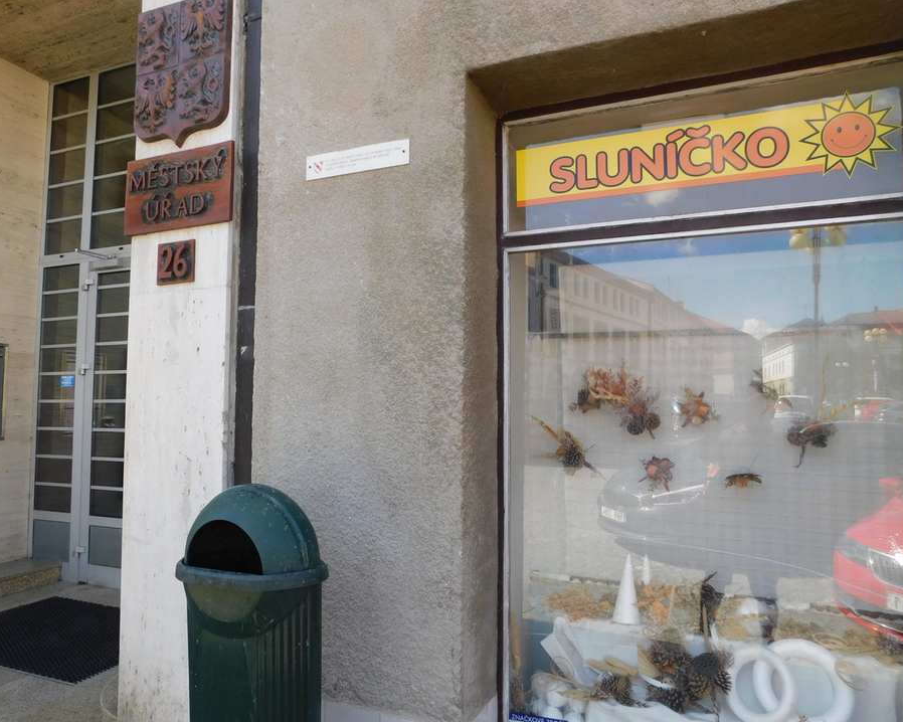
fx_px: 668
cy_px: 359
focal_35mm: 25
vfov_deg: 56.8
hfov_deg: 68.0
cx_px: 416
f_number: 3
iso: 125
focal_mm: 4
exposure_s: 1/320
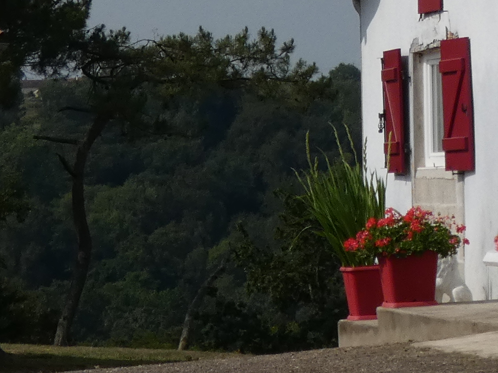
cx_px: 570
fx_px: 4042
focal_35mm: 281
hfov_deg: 7.0
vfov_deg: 5.2
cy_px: -215
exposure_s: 1/1000
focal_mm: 11.3
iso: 80
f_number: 5
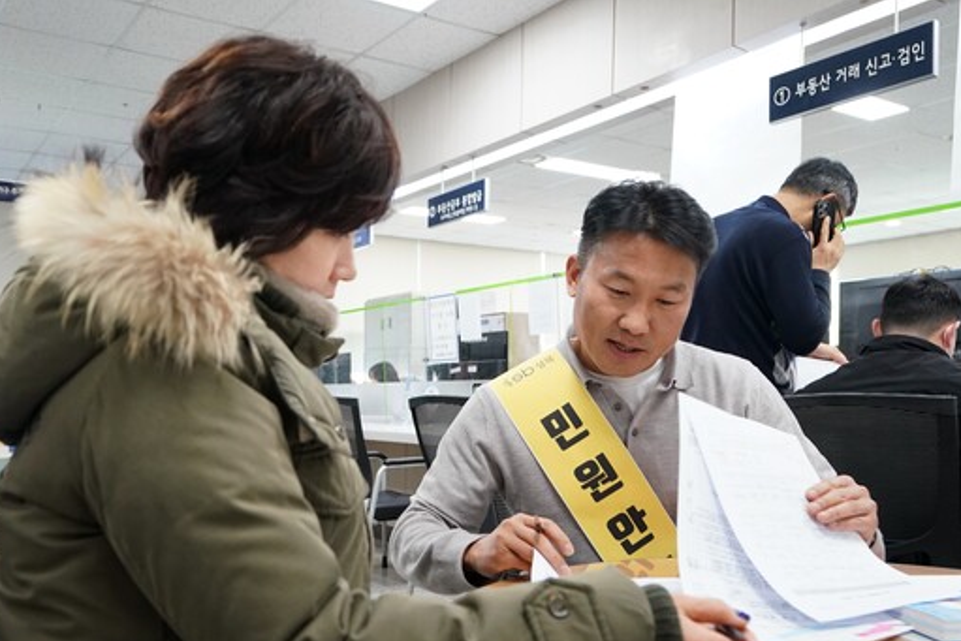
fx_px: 721
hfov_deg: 67.4
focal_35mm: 27
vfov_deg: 47.8
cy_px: 374
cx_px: 491
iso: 2500
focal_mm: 23
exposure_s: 1/200
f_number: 4
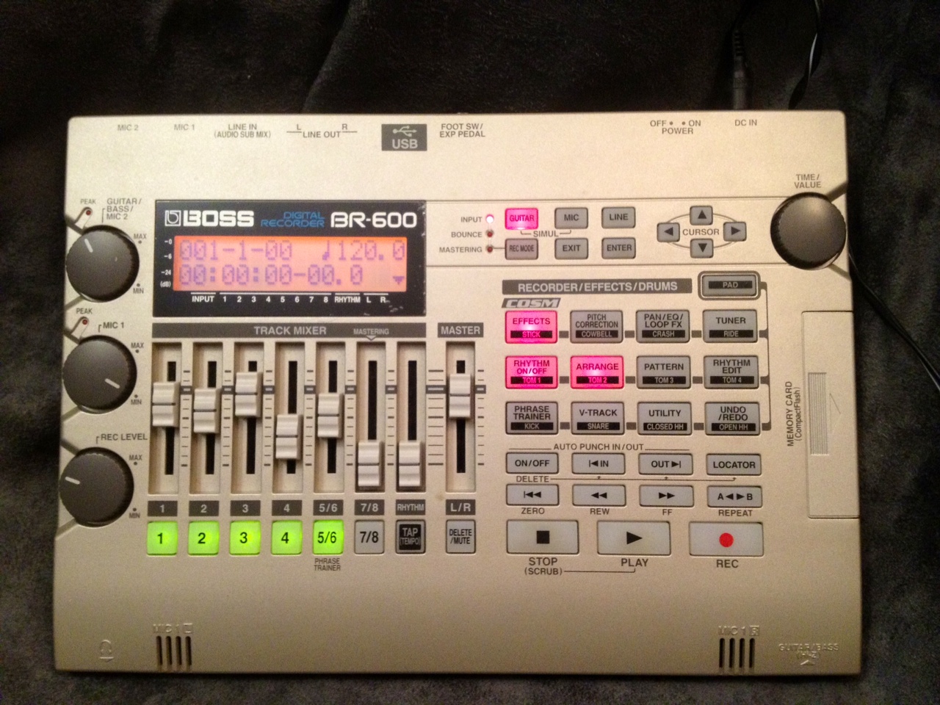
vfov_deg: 40.7
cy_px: 352
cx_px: 470
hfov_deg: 52.6
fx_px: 950
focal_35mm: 35
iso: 250
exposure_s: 1/20
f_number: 2.4
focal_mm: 4.28
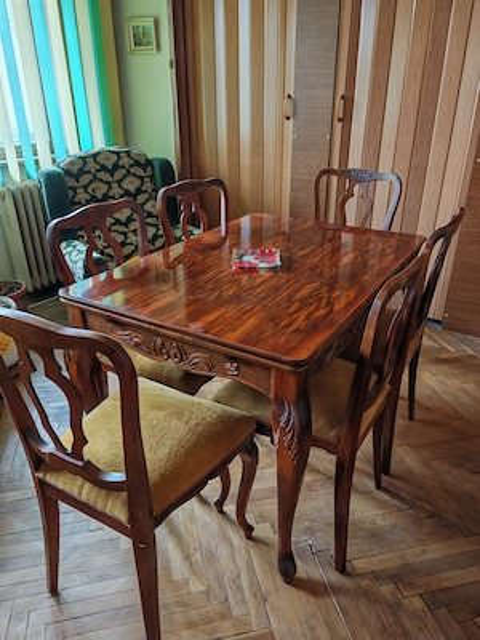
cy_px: 320
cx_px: 240
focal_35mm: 27
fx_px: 499
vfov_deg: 65.3
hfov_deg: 51.4
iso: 250
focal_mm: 6.67
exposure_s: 1/33
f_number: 1.9
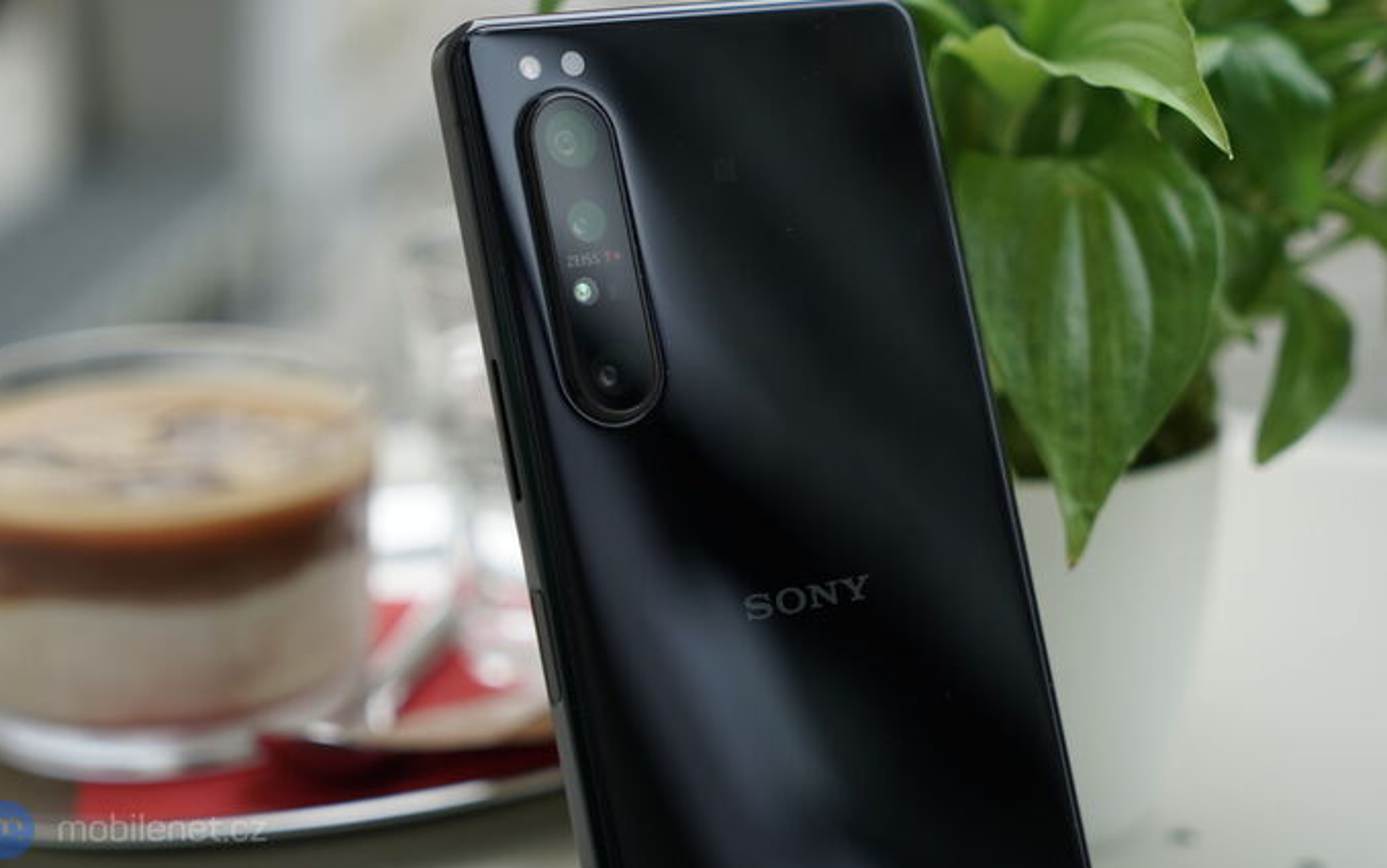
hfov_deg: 25.2
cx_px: 799
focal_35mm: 82
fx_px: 3101
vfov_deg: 15.9
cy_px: 319
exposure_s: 1/100
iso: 100
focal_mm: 66
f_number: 5
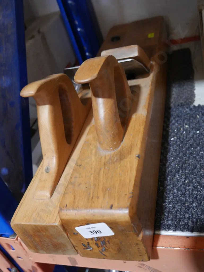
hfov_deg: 37.8
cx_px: 102
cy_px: 136
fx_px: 298
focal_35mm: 38
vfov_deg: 49.0
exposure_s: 1/60
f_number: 4.1
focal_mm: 19
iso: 500
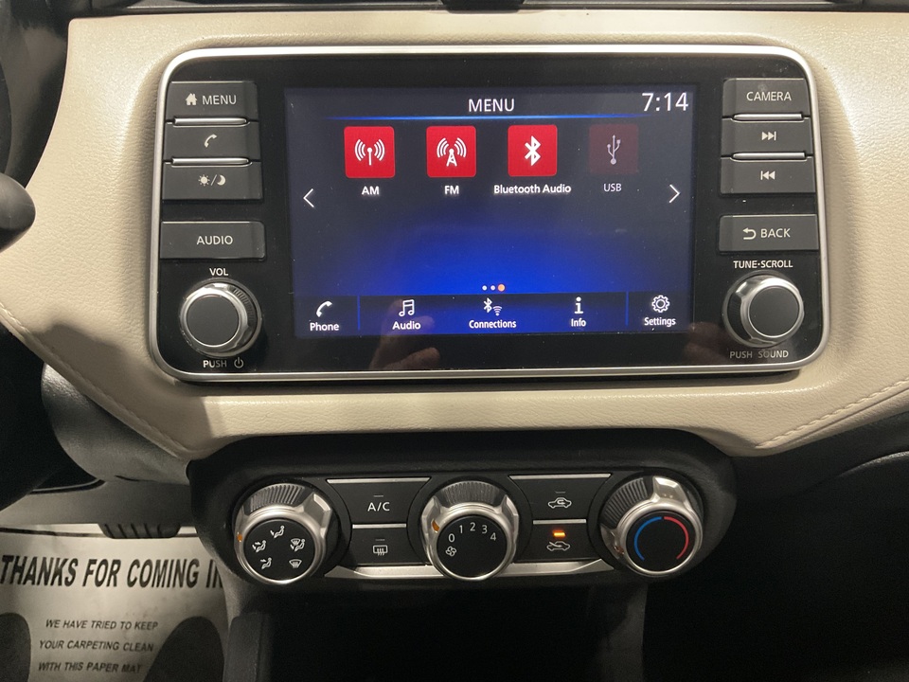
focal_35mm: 29
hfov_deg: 61.7
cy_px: 341
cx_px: 454
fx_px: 762
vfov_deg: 48.2
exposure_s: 1/30
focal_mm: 3
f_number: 1.8
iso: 320
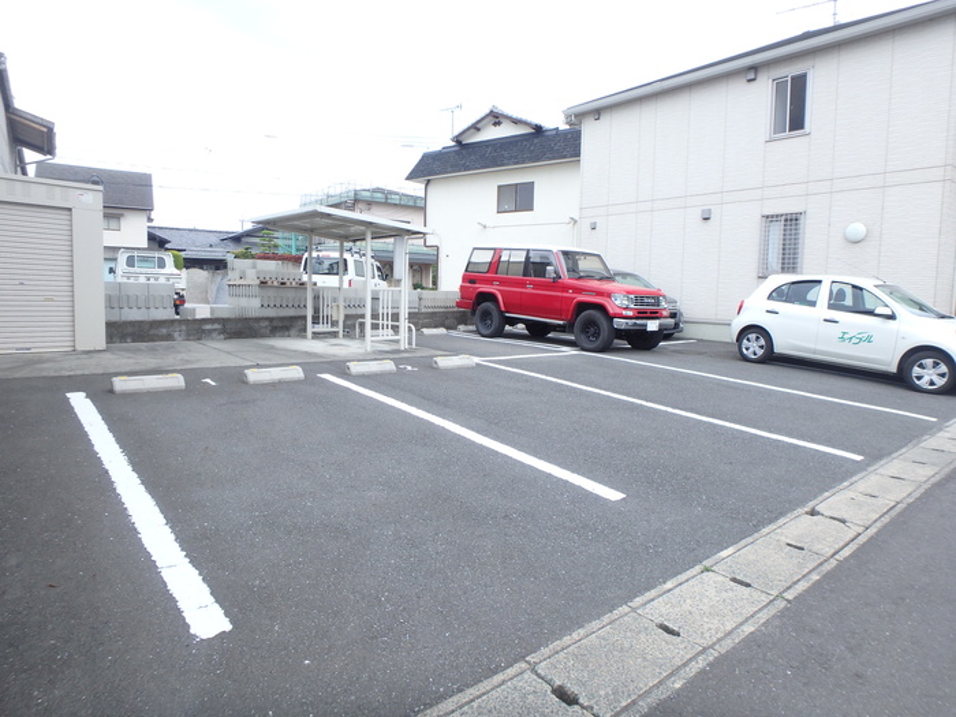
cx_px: 478
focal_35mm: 21
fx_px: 580
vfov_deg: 63.4
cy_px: 358
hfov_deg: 79.0
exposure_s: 1/80
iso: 125
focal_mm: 3.7
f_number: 3.5
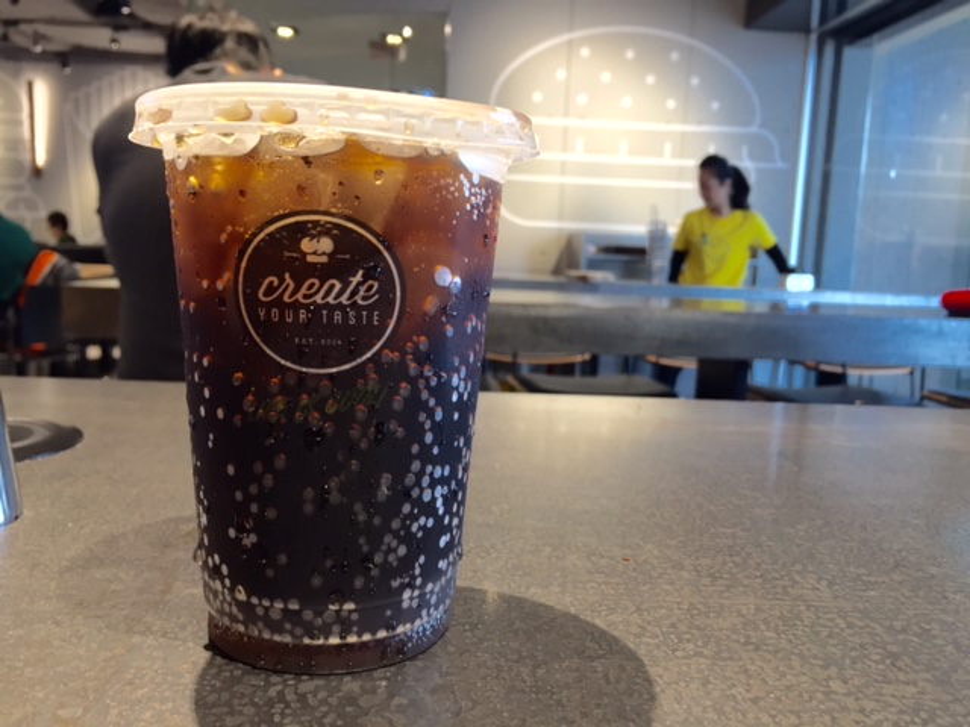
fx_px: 813
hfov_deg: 61.7
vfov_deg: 48.2
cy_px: 364
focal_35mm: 29
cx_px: 485
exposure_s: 1/33
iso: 80
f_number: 2.2
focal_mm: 4.15
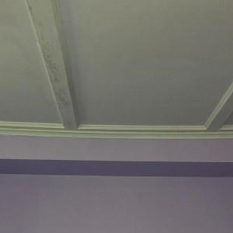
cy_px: 268
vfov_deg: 22.7
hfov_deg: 24.3
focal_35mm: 71
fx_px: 541
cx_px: 142
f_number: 1.7
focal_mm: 6.3
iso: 2000
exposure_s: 1/60
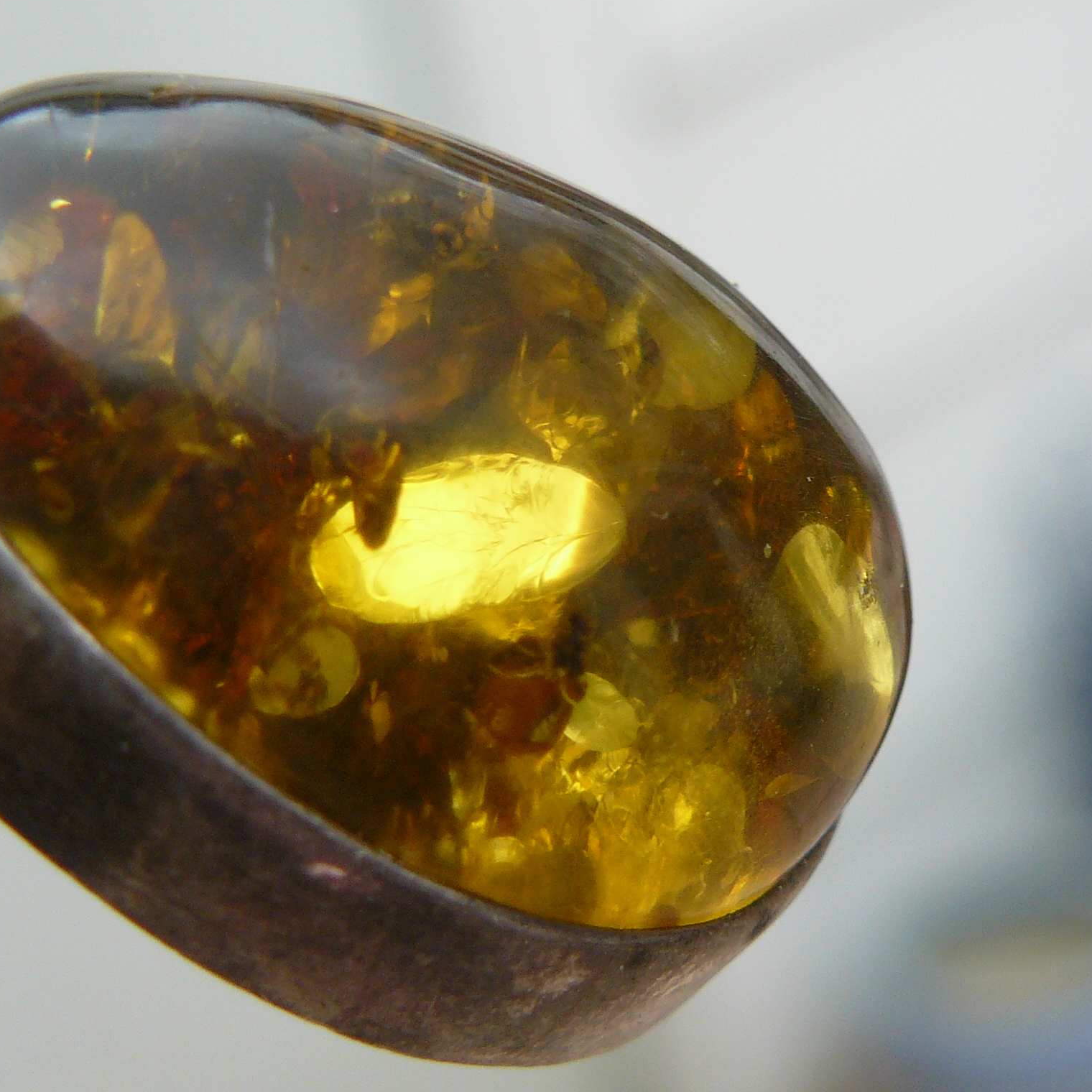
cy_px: 541
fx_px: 3783
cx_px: 557
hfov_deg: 16.4
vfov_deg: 16.4
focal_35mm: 106
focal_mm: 9.9
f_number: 3.2
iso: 100
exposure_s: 1/100
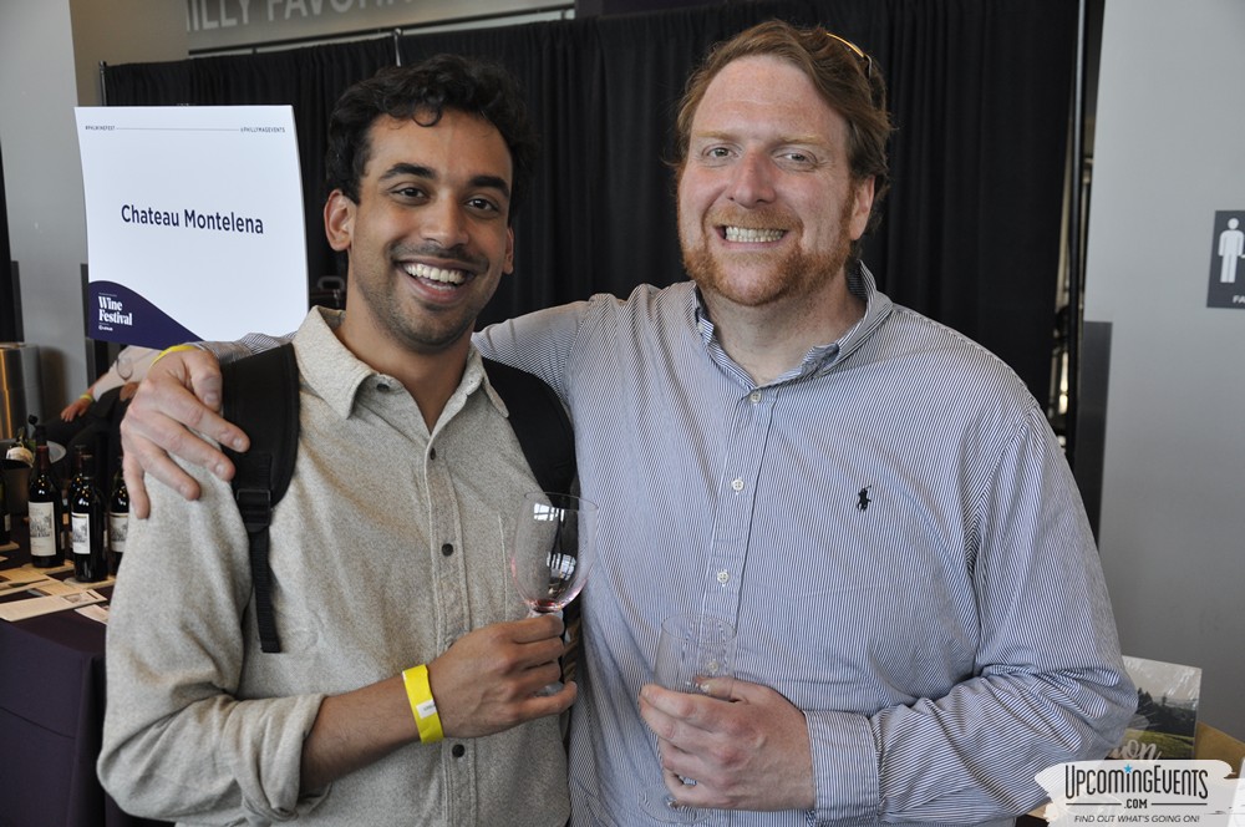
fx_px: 1295
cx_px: 622
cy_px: 414
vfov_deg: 35.4
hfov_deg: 51.3
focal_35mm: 38
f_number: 5
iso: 400
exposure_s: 1/60
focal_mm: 25
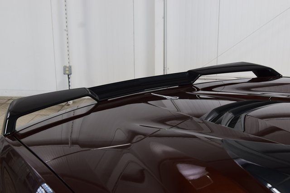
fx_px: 411
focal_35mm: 51
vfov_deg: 26.5
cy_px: 96
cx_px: 145
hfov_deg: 38.9
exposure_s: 1/15
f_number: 6.3
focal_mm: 34
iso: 400
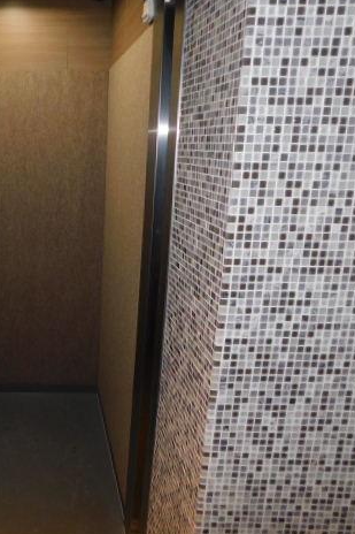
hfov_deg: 37.1
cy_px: 265
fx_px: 488
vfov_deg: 57.2
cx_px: 30
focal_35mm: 33
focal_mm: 4
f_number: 3
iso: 200
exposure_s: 1/30
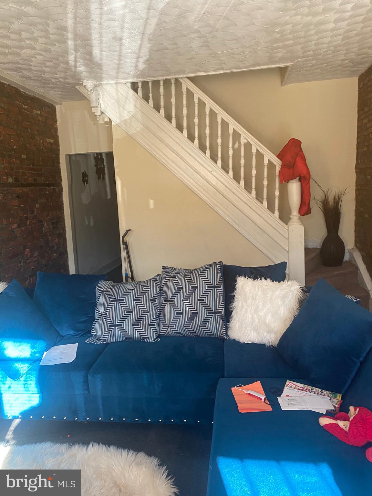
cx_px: 186
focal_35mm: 26
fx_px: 373
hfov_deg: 53.1
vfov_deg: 67.3
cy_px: 248
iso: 125
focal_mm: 4.25
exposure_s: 1/95
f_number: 1.8
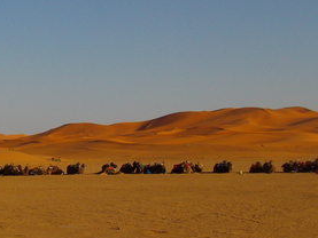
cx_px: -17
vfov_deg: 15.9
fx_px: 855
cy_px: 137
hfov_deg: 20.3
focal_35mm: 93
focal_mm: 7.6
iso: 100
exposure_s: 1/1600
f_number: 3.4
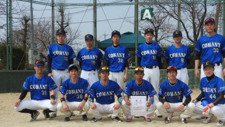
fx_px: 269
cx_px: 123
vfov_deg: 26.4
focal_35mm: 45
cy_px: 83
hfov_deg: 45.4
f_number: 3.8
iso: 100
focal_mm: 6.3
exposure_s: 1/1250
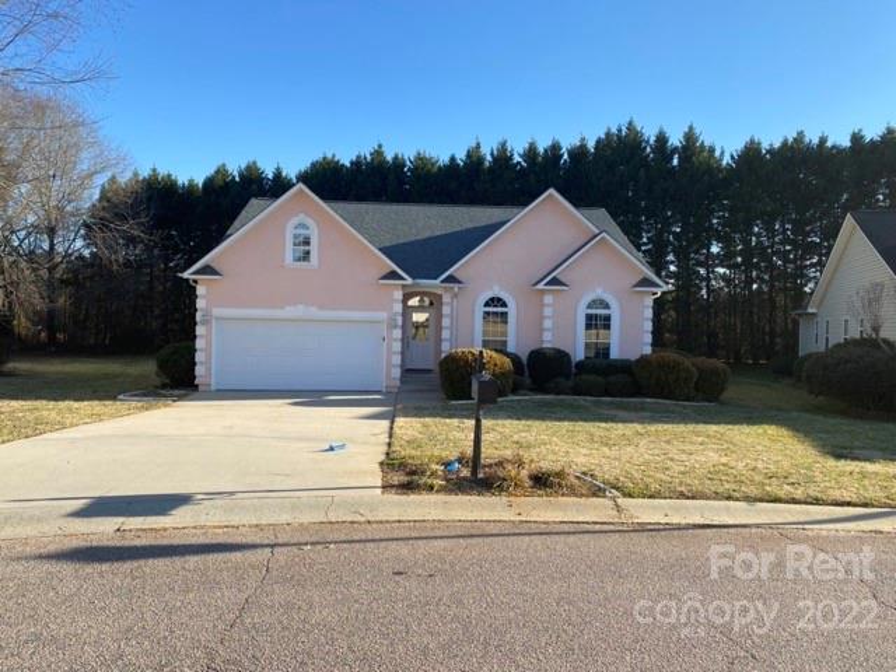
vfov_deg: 53.1
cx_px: 448
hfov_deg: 67.3
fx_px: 673
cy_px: 336
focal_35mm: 26
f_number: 1.8
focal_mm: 4.25
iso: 32
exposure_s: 1/1522
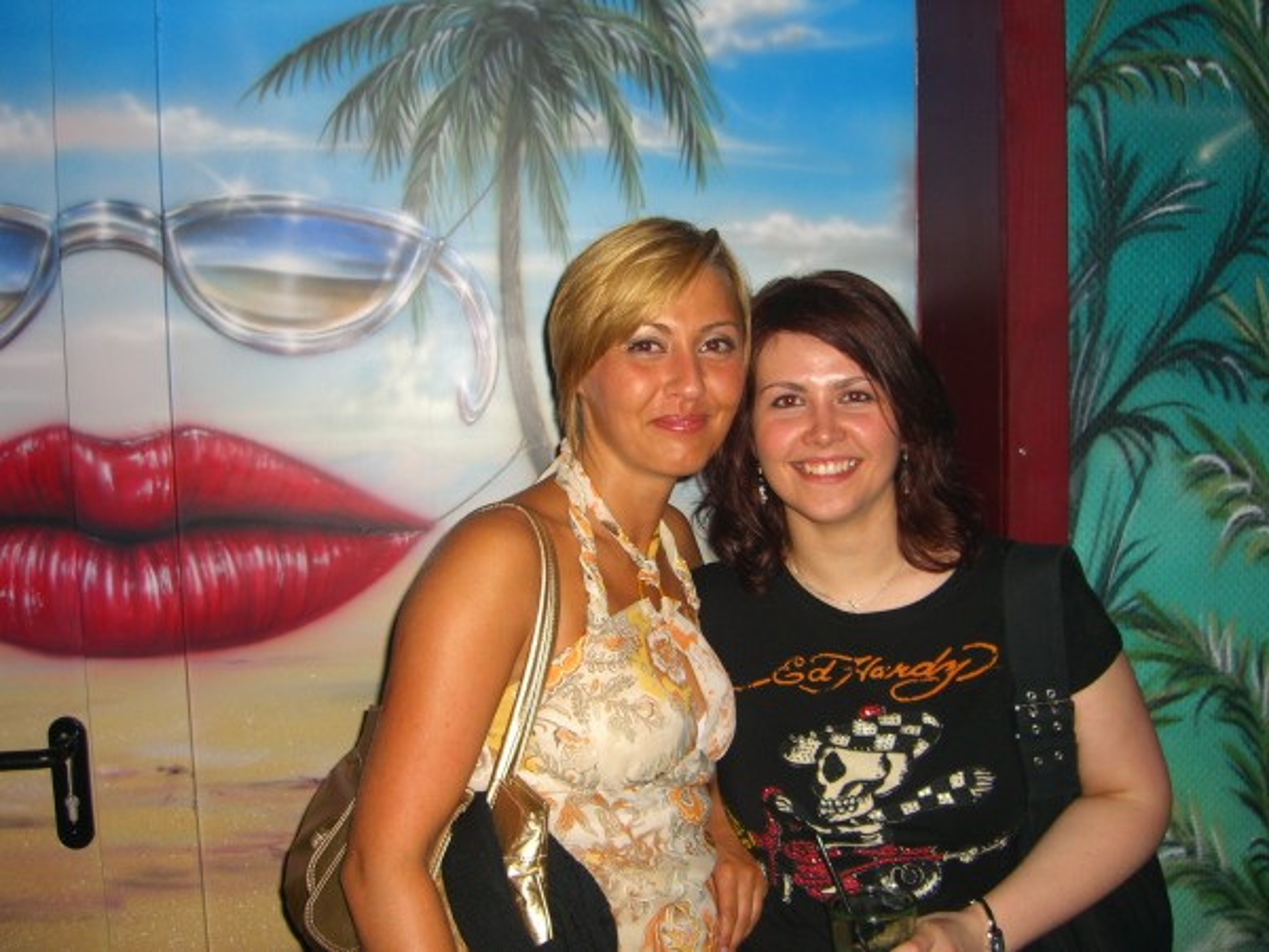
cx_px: 634
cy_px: 476
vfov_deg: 37.7
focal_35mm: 38
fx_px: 1393
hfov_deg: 49.0
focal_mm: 7.9
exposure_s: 1/60
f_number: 2.8
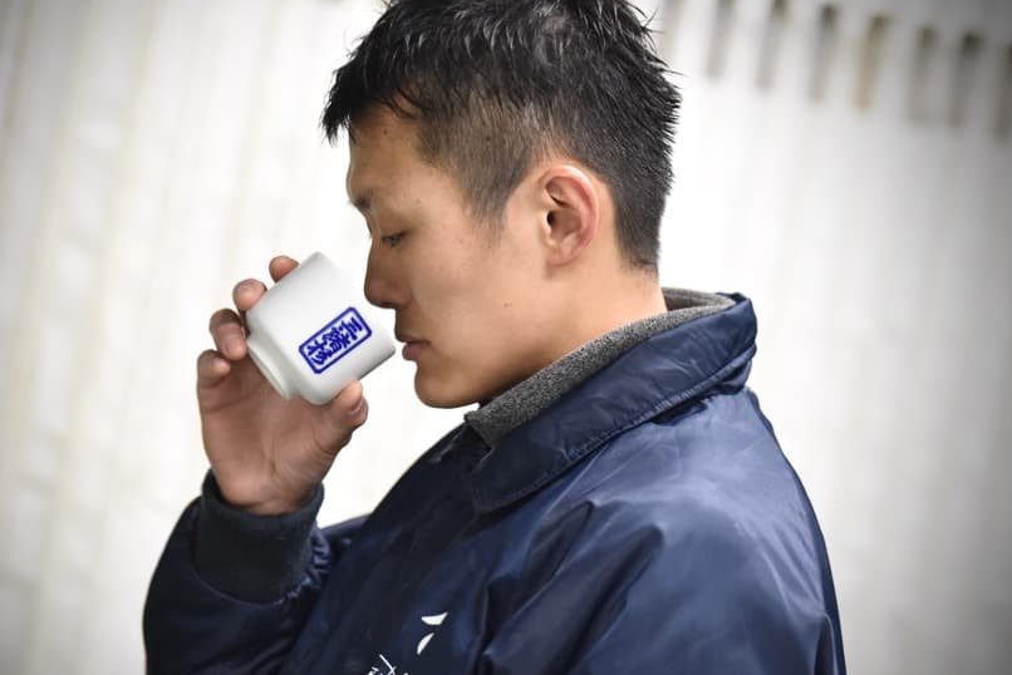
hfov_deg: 11.4
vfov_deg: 7.6
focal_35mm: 181
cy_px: 359
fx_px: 5090
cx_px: 457
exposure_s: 1/320
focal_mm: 135
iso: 4000
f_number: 2.8
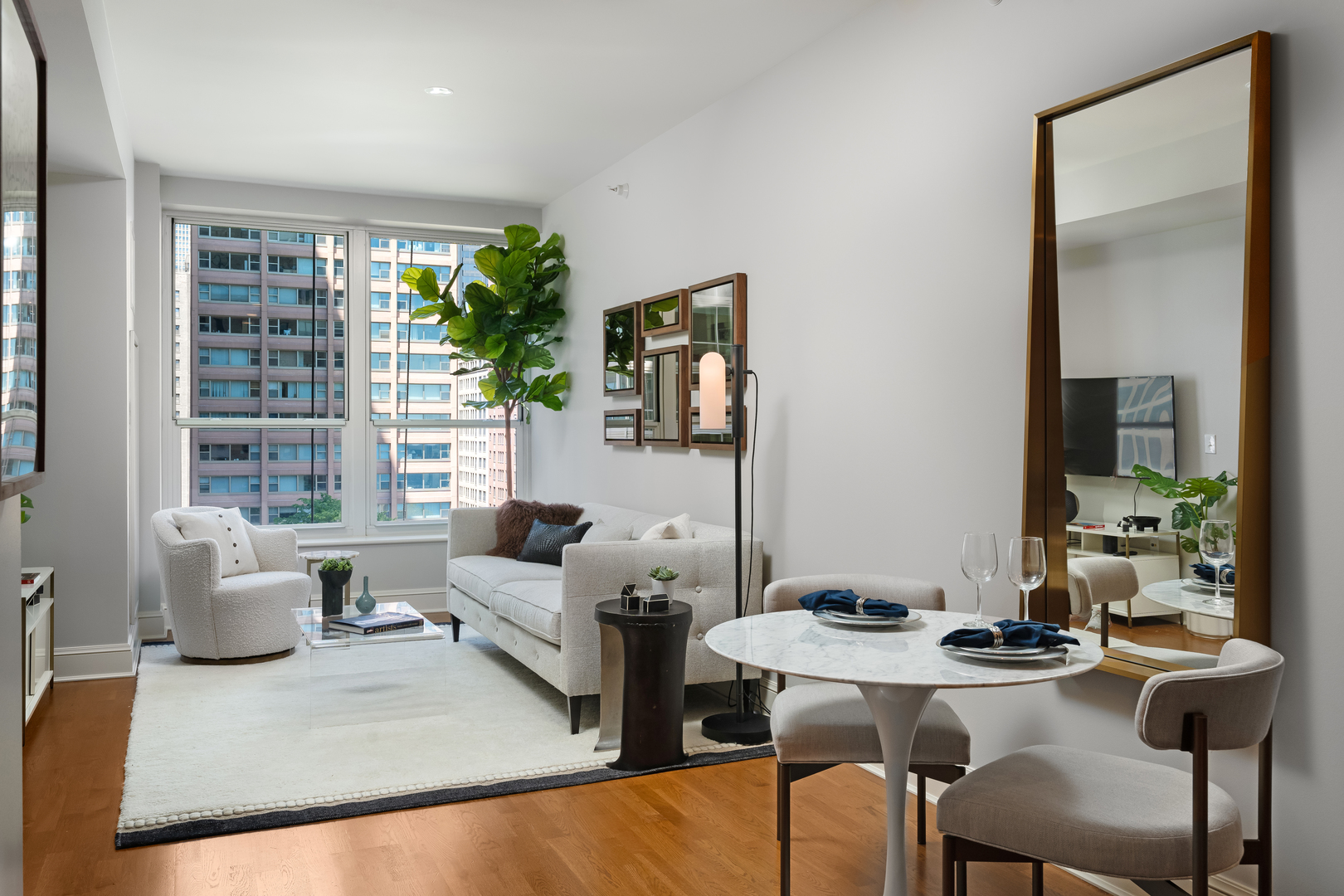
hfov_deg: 63.7
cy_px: 448
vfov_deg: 45.0
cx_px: 672
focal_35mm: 29
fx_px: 1083
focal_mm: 29
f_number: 9
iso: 200
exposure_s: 1/50
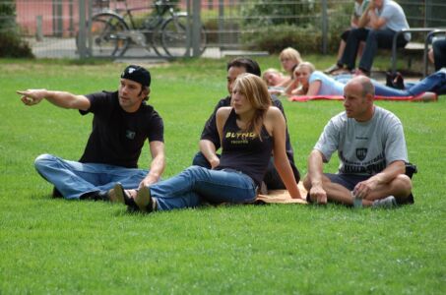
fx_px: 2782
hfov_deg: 9.2
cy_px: 148
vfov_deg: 6.1
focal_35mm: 225
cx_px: 223
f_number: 4.5
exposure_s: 1/1000
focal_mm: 150
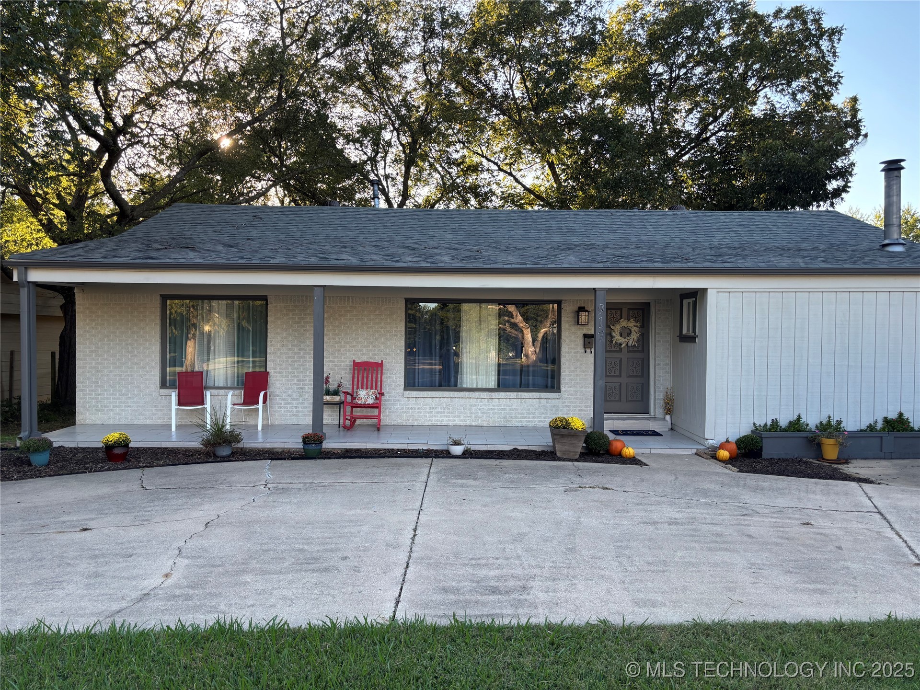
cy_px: 345
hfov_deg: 67.3
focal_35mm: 26
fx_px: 691
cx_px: 460
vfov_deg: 53.1
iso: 50
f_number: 1.6
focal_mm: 5.96
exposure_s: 1/331
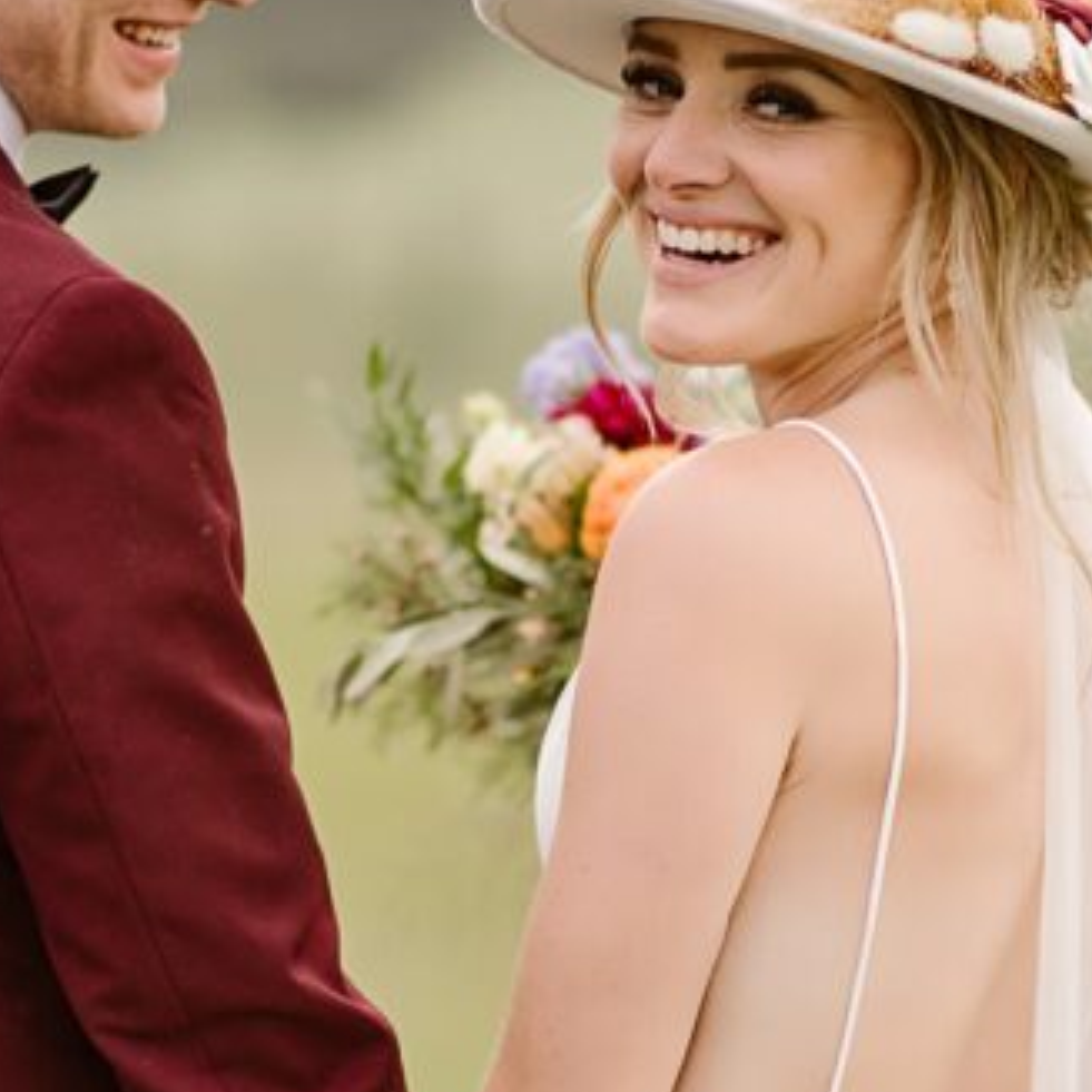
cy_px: 878
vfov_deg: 7.7
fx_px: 8066
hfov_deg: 7.7
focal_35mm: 226
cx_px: 688
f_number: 1.6
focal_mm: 85
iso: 400
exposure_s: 1/3200
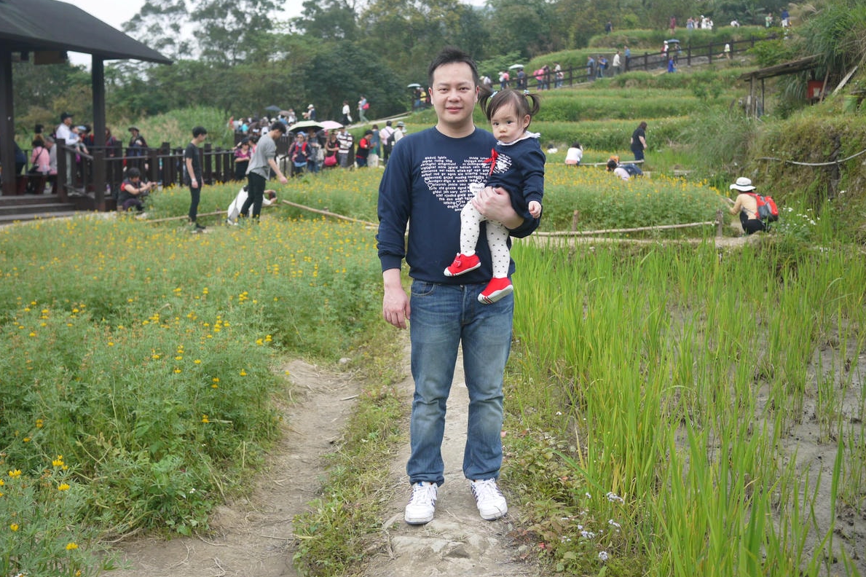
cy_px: 262
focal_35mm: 42
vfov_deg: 31.9
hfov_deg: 46.4
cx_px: 430
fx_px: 1010
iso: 160
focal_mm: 20
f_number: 2.2
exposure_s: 1/1600
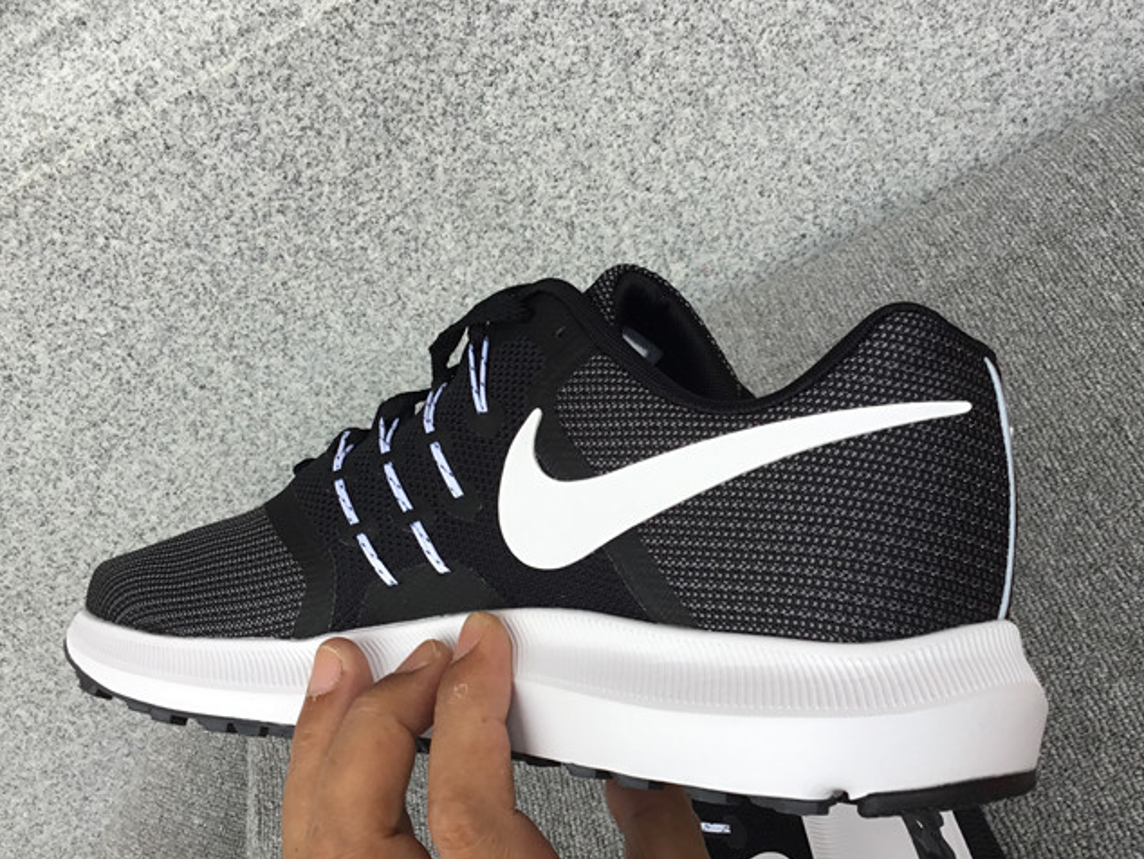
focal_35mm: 44
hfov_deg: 42.9
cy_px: 504
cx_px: 577
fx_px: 1455
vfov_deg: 32.8
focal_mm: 3.3
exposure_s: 1/127
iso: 25
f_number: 2.4
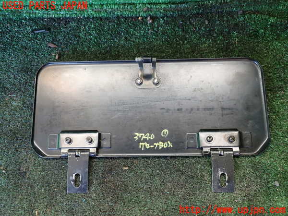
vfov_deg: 46.8
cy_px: 108
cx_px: 144
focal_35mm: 30
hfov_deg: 60.0
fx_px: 250
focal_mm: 5.4
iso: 200
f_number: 2.3
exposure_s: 1/40
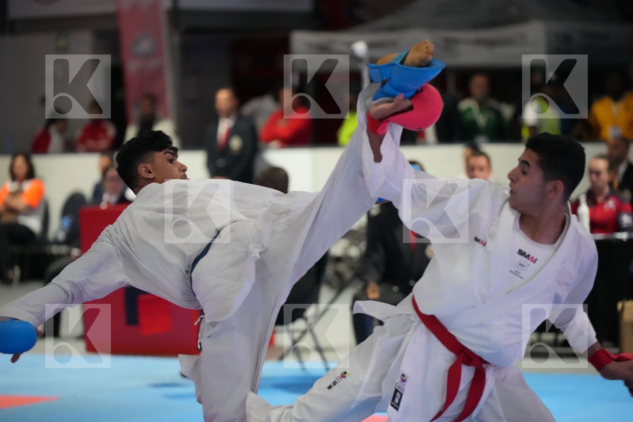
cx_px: 316
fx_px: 2532
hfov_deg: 14.3
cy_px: 211
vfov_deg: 9.5
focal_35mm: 144
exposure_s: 1/800
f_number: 2.8
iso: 12800
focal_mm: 144
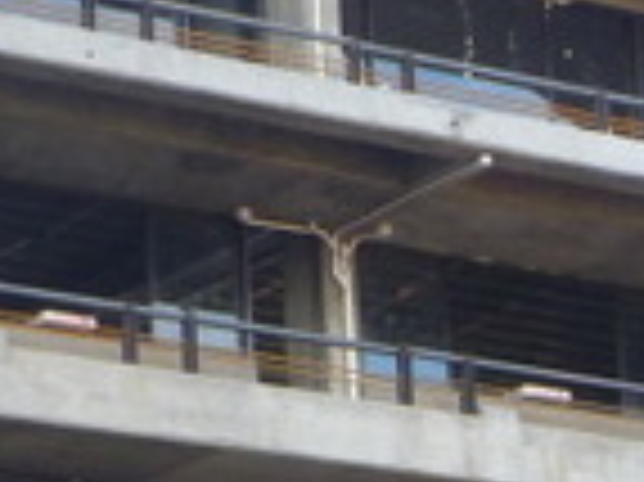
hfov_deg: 8.0
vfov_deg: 6.0
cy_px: 581
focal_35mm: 246
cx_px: 608
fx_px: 4573
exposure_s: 1/100
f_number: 3.8
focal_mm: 7.9
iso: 160
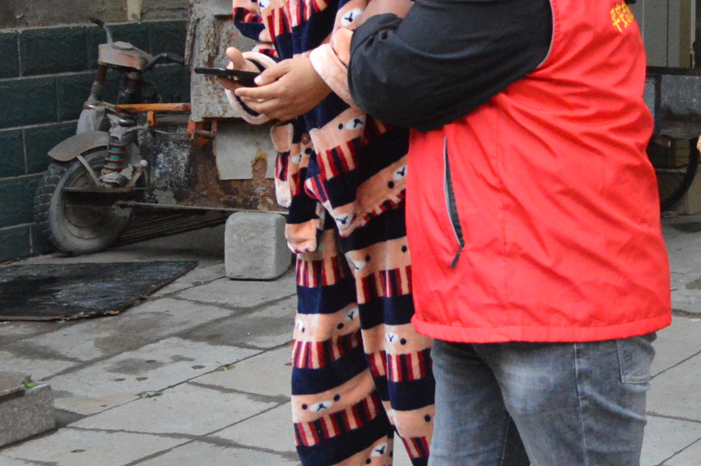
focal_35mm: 85
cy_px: 244
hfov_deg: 23.5
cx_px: 579
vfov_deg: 16.0
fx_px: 1654
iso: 3200
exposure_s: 1/320
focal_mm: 20
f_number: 3.8
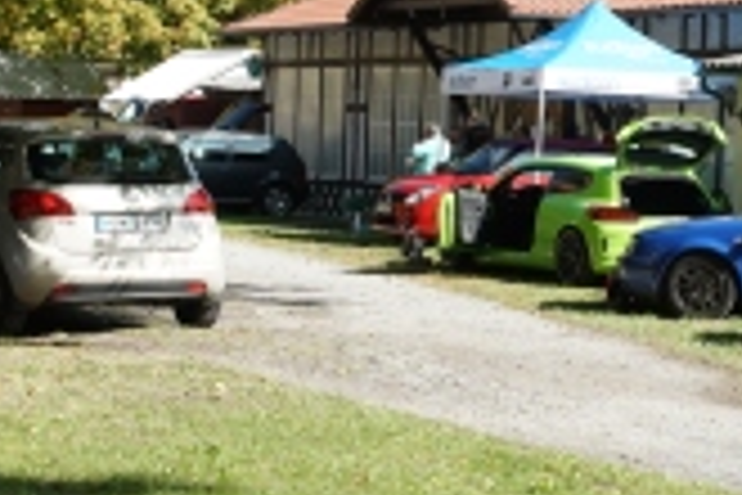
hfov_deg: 16.0
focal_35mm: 127
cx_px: 657
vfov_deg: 10.8
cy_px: 261
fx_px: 2617
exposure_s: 1/250
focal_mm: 30
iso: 200
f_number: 7.1
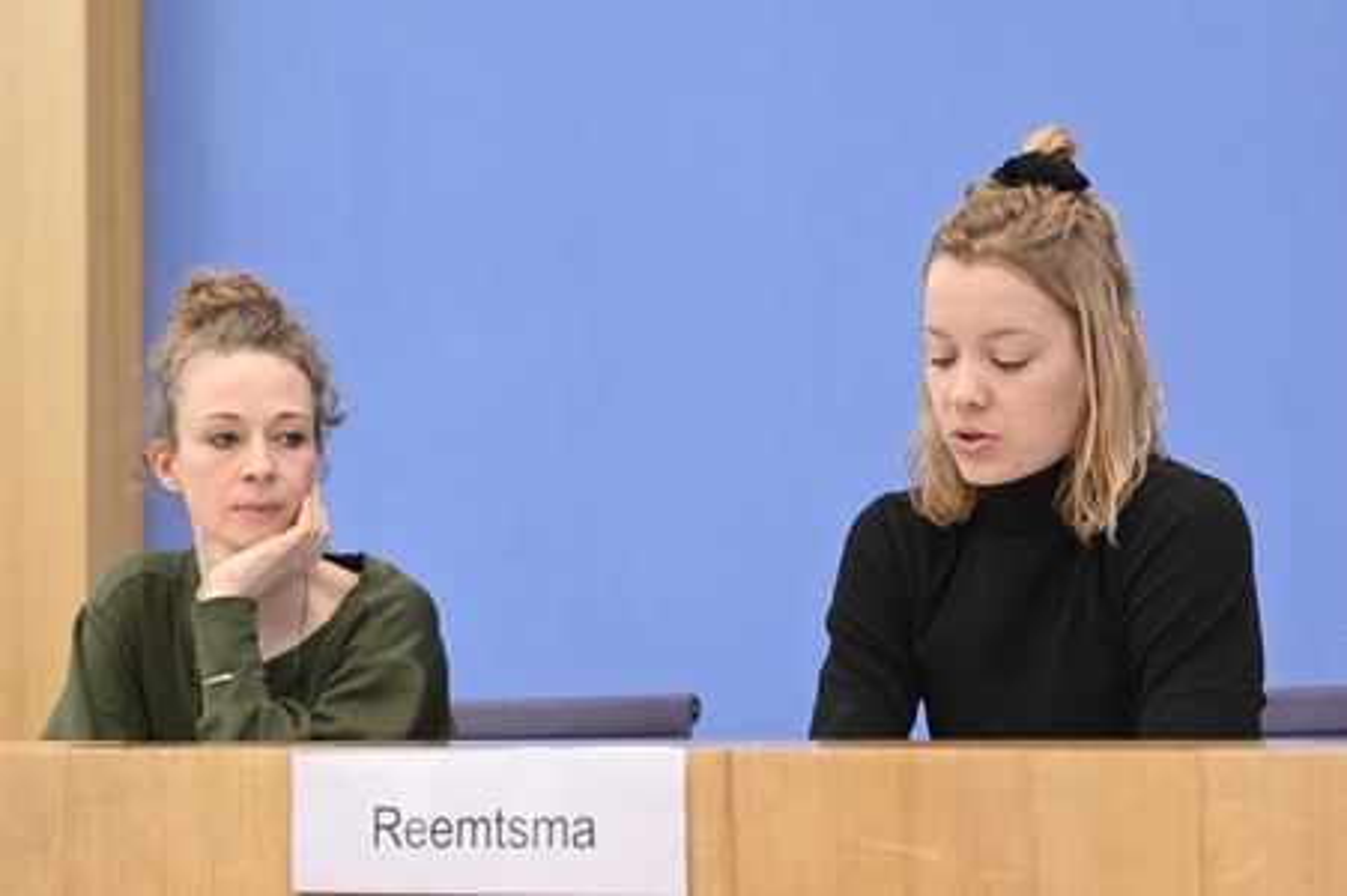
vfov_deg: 17.0
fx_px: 2991
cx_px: 674
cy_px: 448
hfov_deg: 25.4
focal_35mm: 80
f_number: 6.3
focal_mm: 80
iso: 4000
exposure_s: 1/500
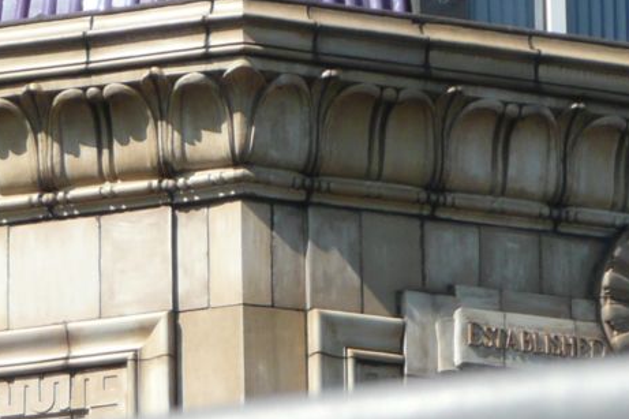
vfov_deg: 2.8
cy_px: 85
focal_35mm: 488
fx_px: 8523
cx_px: 452
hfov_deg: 4.2
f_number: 4.8
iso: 100
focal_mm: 23.1
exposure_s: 1/320
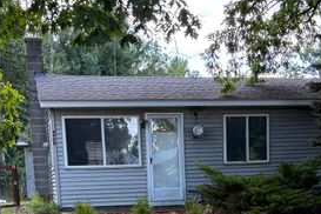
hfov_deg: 30.5
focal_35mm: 66
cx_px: 178
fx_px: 588
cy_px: 257
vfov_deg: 19.4
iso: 50
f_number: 1.6
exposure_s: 1/167
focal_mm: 5.96
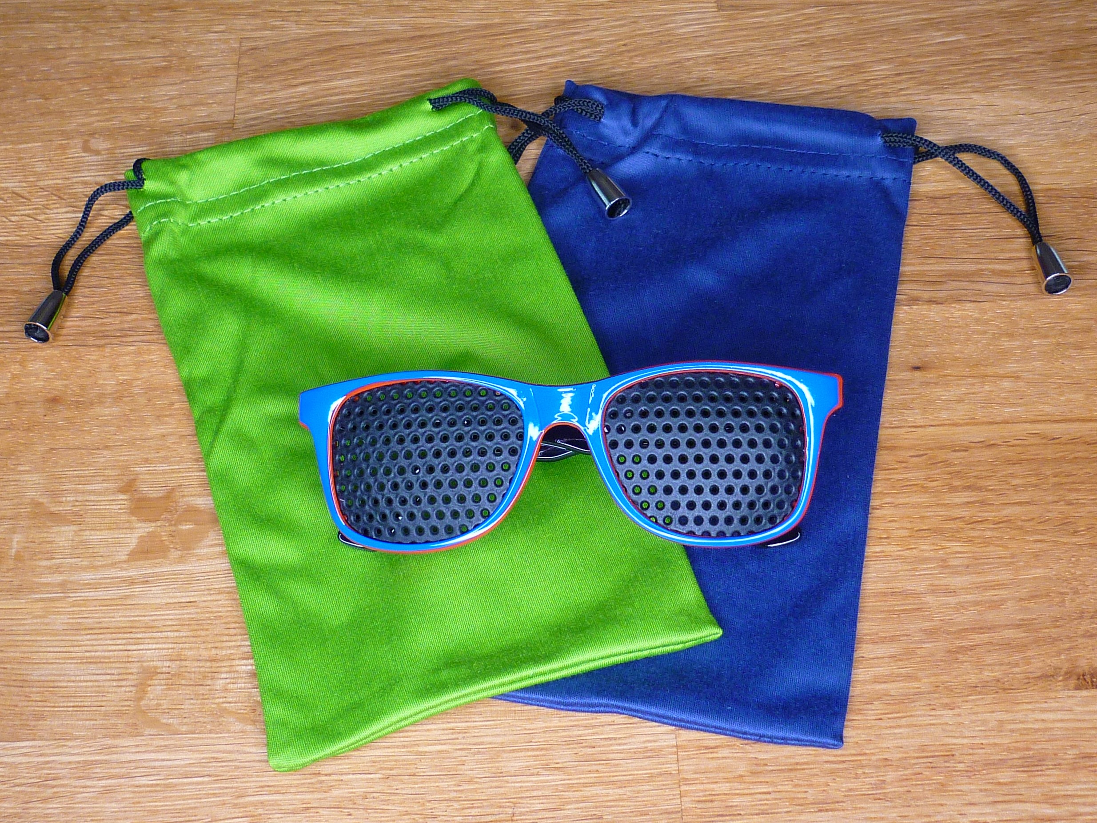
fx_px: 1331
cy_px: 412
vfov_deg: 34.4
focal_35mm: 42
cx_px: 548
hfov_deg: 44.8
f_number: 3
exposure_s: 1/40
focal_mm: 6.9
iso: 160
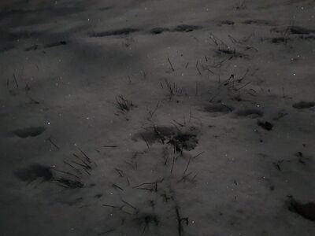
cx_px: 158
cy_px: 118
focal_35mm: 26
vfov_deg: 53.1
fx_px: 237
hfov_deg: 67.3
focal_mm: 4.32
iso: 1250
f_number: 1.5
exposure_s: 1/4
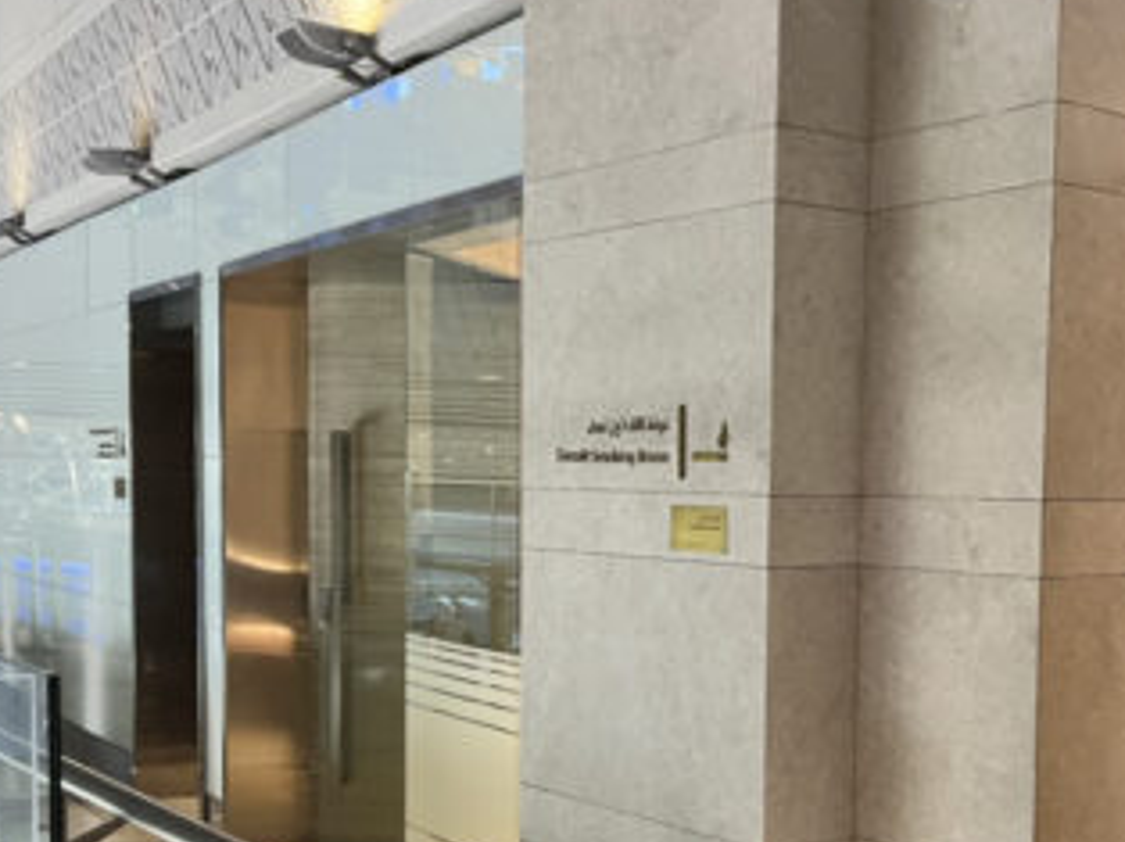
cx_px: 691
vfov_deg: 27.3
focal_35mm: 53
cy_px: 577
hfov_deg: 36.0
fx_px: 1721
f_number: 1.5
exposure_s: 1/60
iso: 160
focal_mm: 5.7
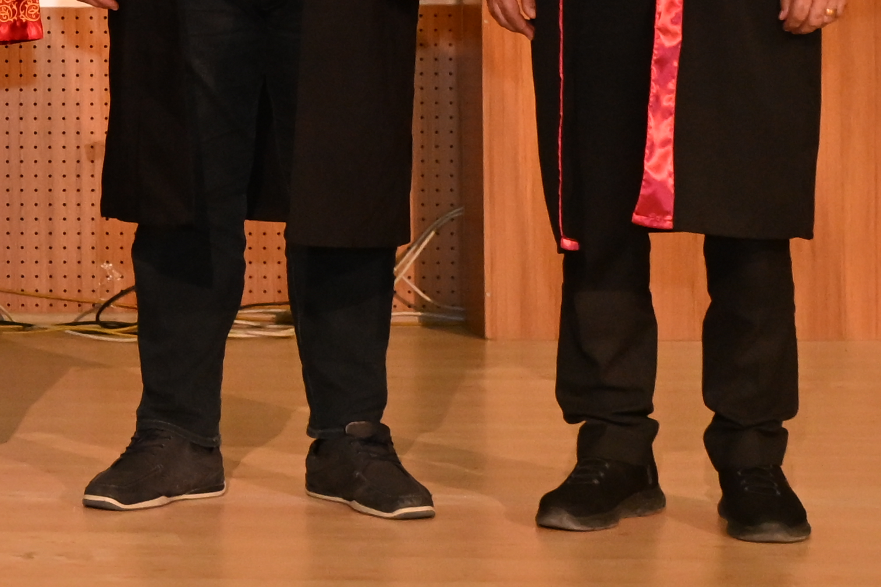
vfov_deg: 9.7
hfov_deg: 13.3
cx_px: -653
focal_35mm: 140
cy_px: -105
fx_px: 3426
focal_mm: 35
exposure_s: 1/60
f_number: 7.1
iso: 3200
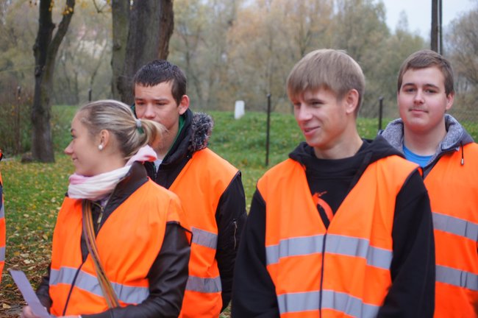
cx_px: 239
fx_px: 1094
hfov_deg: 24.6
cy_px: 159
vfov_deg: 16.5
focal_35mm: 82
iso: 160
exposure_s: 1/100
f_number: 4
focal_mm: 55
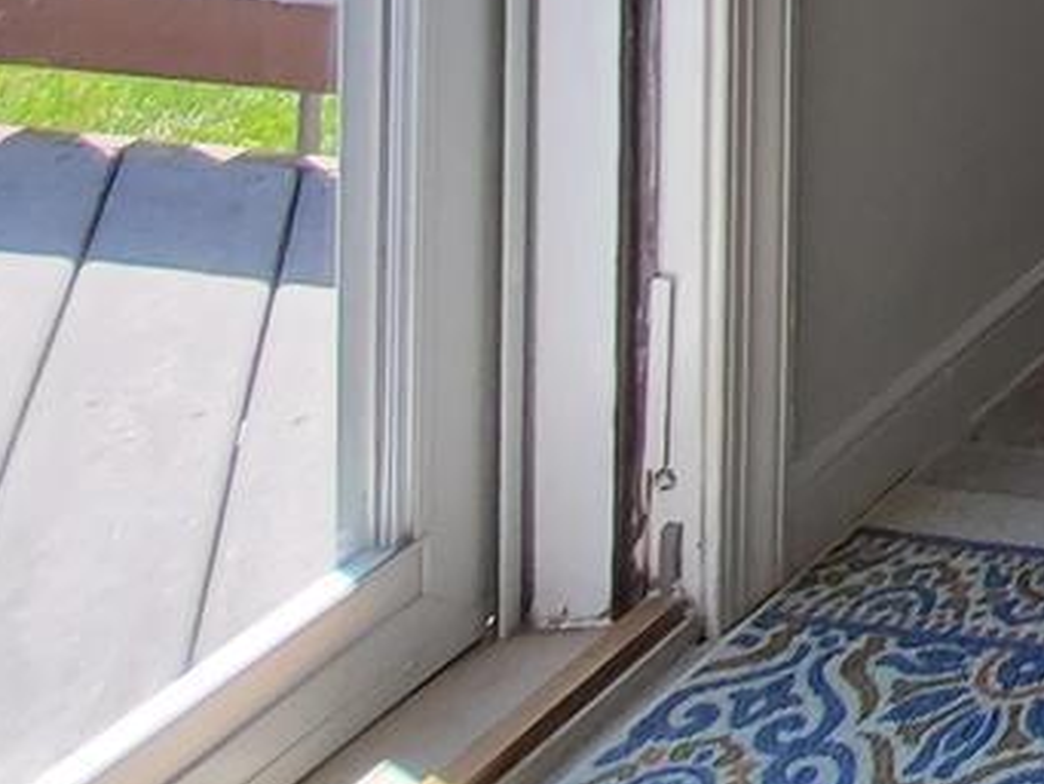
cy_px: -1225
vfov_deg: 13.0
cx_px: 2480
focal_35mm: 78
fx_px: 2353
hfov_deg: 15.1
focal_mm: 1.8
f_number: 2.2
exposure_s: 1/139
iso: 50
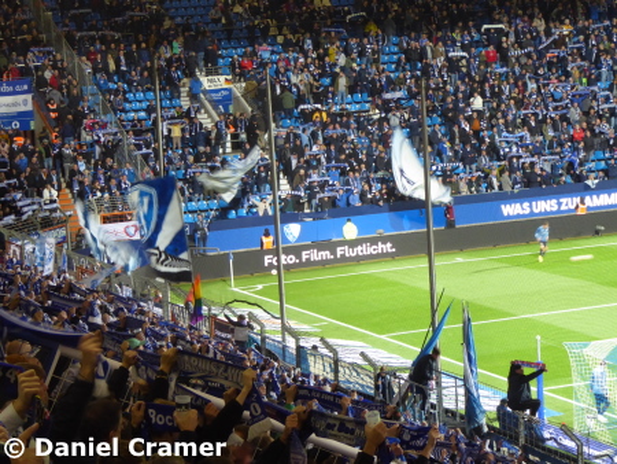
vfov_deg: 12.0
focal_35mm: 124
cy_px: 232
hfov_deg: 15.9
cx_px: 308
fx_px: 2211
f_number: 5.2
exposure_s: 1/13
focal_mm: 22.3
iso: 400
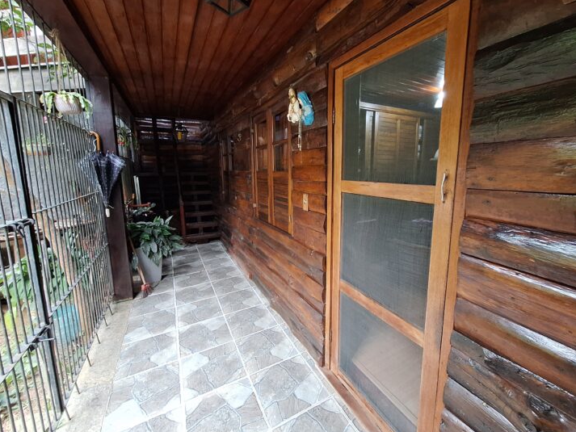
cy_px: 207
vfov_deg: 85.6
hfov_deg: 102.0
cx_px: 301
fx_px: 233
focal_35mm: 14
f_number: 2.2
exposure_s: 1/30
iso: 200
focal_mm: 1.74
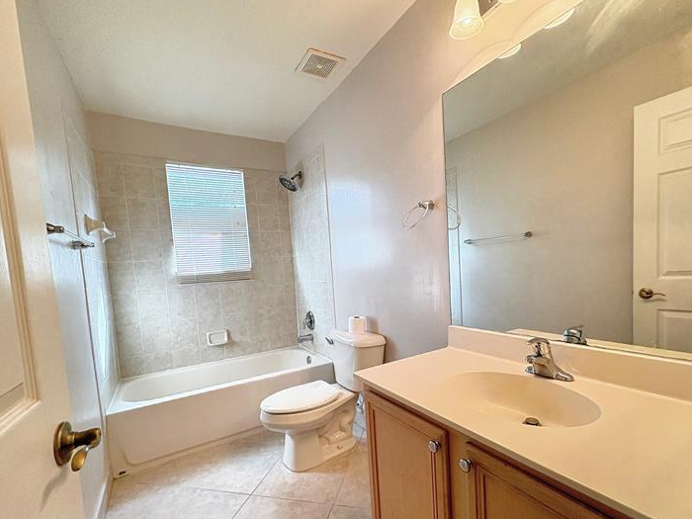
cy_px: 291
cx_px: 361
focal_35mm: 16
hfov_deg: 94.4
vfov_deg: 77.8
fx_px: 320
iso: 160
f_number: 2.2
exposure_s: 1/120
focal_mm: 2.22
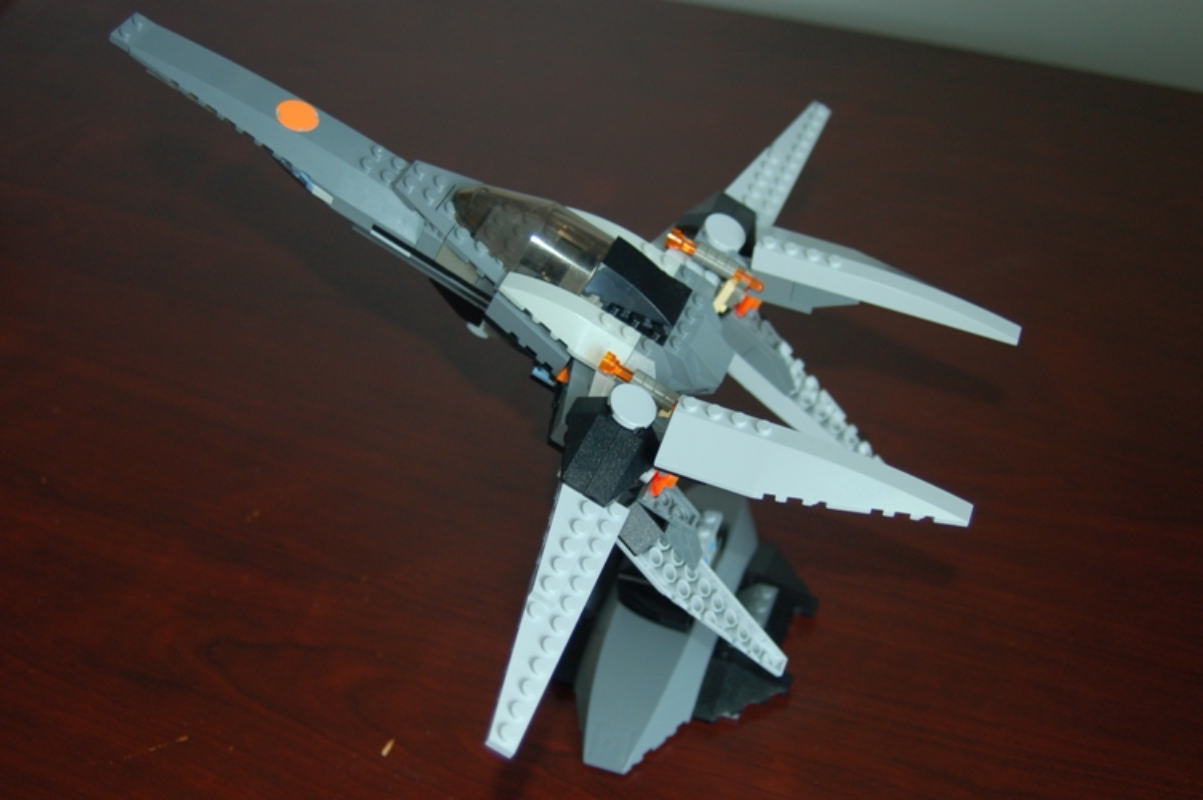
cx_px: 602
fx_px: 1603
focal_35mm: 48
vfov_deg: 28.0
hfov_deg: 41.1
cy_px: 400
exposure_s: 1/60
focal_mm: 32
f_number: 3.8
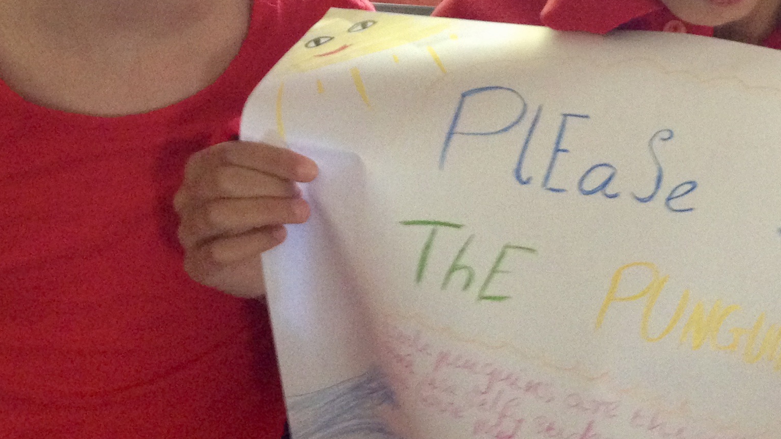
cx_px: 563
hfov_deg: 27.2
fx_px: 1594
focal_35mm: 77
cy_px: 48
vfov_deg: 15.5
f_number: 2.4
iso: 320
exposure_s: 1/20
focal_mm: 4.12
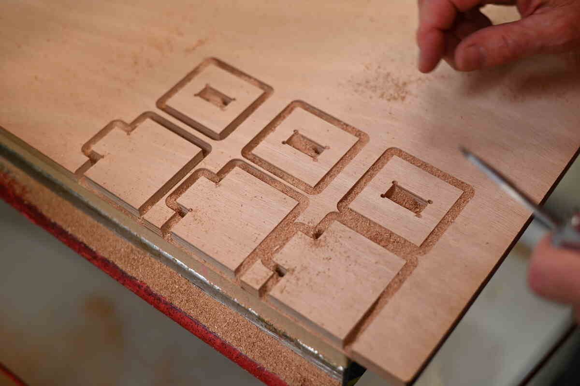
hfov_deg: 39.6
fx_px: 805
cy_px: 193
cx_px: 290
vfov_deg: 26.9
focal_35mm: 50
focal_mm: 50
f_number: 2.8
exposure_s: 1/125
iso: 800
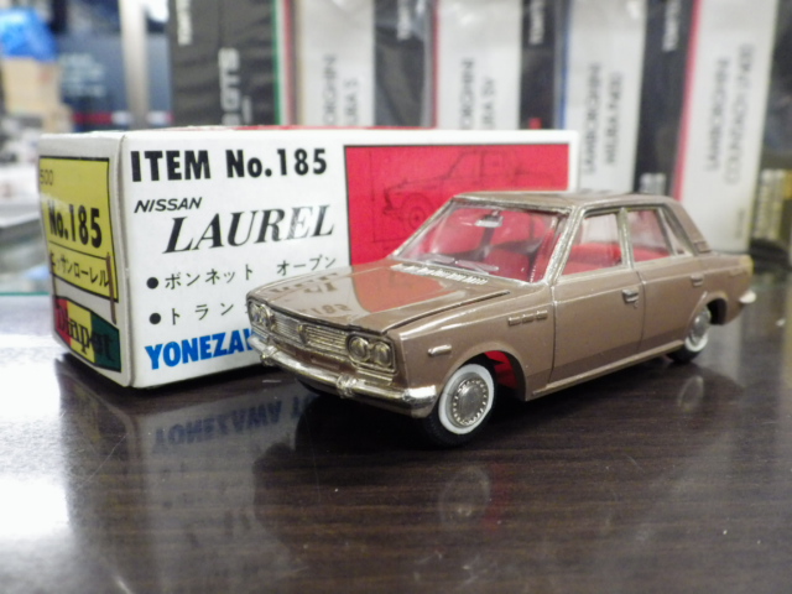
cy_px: 297
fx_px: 778
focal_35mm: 34
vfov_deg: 41.8
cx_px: 396
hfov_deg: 54.0
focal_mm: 6.2
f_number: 3.4
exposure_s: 1/40
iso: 800
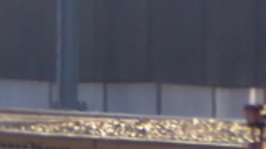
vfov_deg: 0.2
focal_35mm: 6008
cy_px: -130
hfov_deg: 0.4
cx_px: -616
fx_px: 42348
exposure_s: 1/125
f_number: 6.3
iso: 250
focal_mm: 121.5
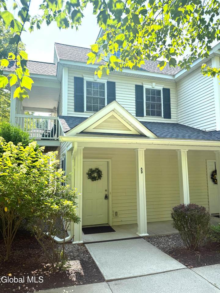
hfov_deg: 56.8
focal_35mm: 24
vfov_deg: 71.6
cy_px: 146
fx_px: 203
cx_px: 110
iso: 100
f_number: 1.78
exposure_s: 1/1770
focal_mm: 6.76
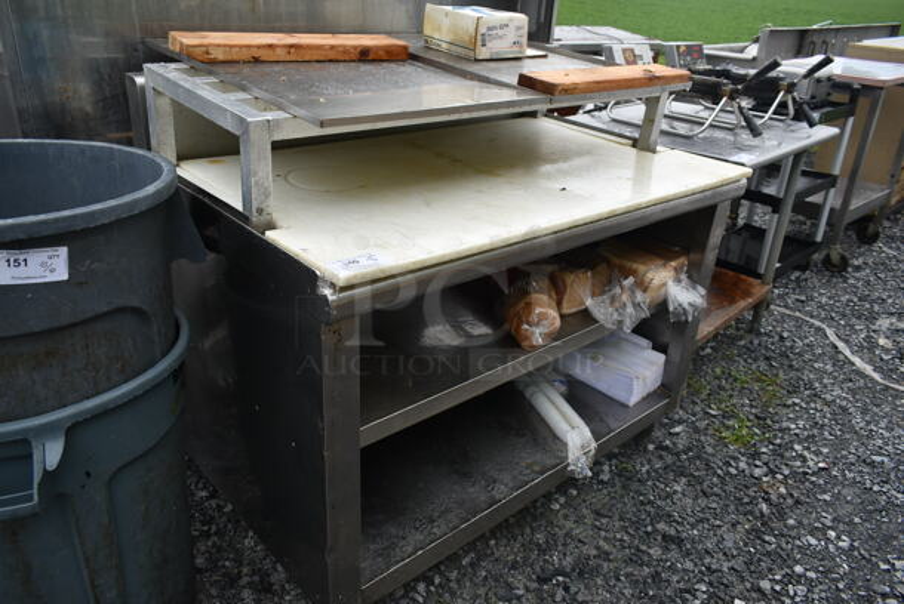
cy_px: 302
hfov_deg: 67.3
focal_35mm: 27
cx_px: 452
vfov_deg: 48.0
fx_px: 679
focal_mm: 18
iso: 100
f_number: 5.6
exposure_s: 1/125
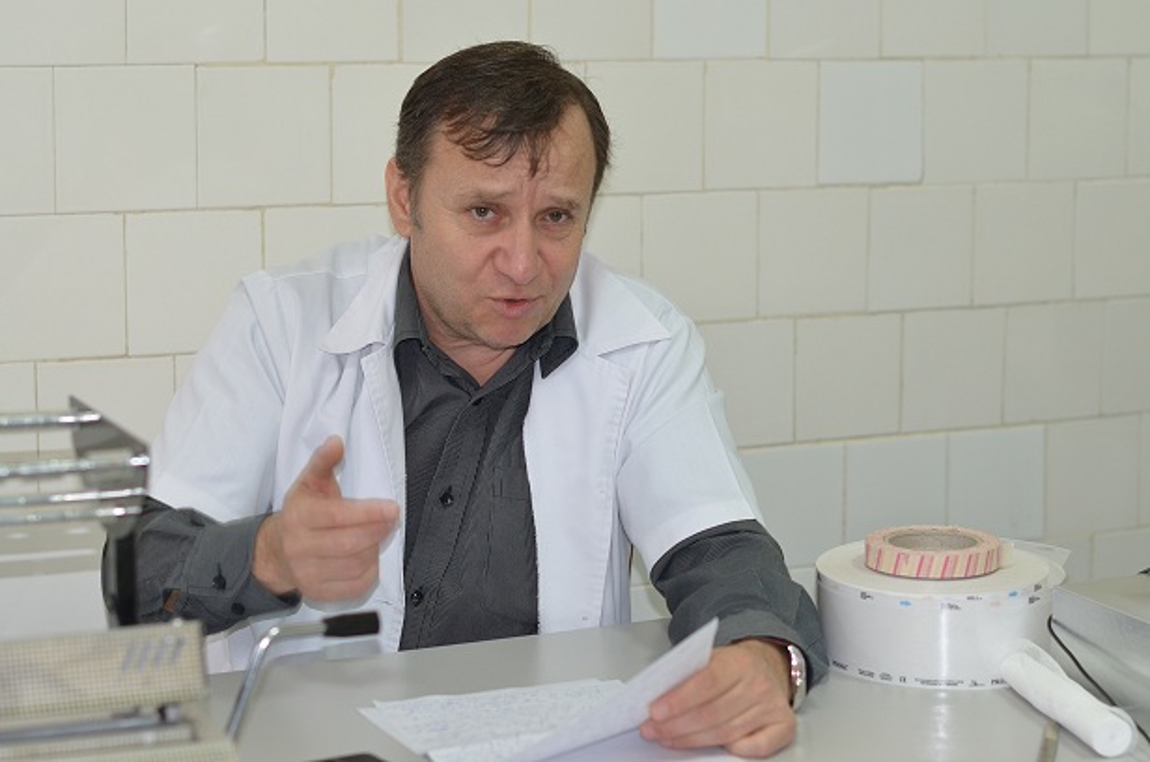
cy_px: 381
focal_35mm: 75
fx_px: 2391
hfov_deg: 27.0
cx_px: 575
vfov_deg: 18.1
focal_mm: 50
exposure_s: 1/80
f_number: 2.8
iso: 400
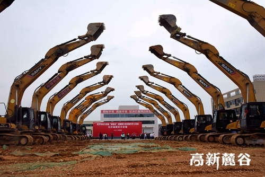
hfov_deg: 58.7
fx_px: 236
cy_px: 88
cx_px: 132
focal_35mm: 32
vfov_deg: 41.2
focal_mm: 32
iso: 3200
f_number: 18
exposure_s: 1/1250
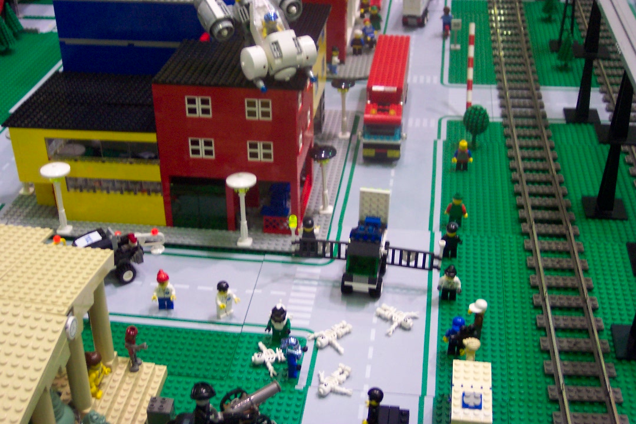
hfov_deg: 38.9
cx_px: 318
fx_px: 901
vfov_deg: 26.5
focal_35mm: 51
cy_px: 212
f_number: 3.4
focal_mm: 10.7
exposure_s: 1/45
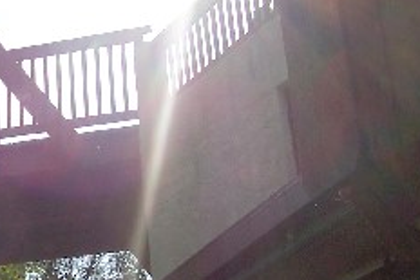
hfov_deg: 22.1
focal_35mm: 86
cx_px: -67
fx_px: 1004
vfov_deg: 15.8
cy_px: 222
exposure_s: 1/1000
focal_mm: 5.6
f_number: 5.6
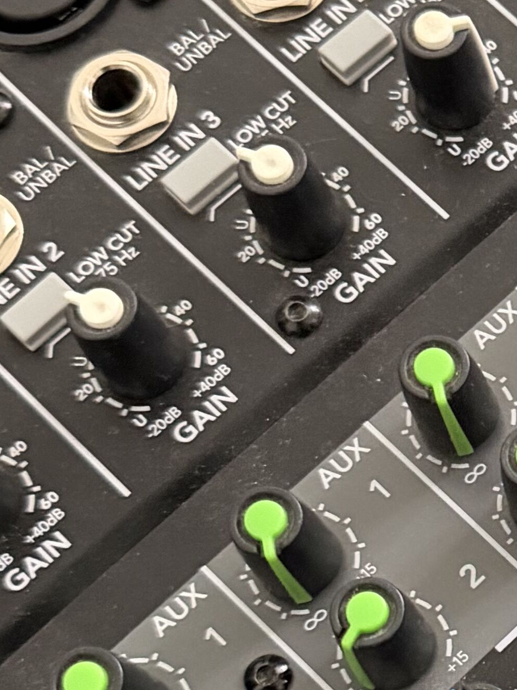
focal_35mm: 103
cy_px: 459
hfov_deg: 13.0
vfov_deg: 19.0
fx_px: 2051
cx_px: 921
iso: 800
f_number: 1.78
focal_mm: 6.76
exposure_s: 1/42
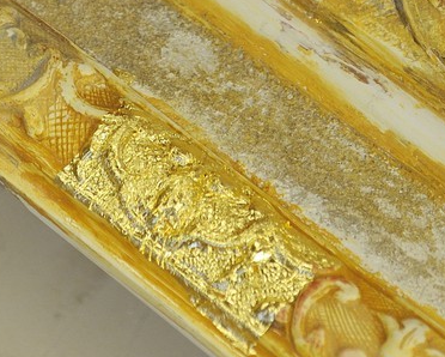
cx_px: 121
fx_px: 3189
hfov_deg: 8.0
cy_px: -438
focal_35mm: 242
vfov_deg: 6.2
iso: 400
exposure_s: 1/60
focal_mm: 60
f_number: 6.3
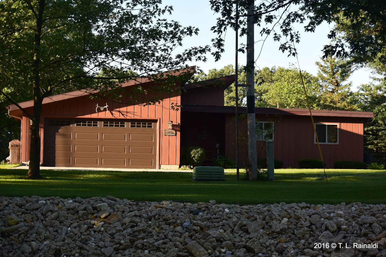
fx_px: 868
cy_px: 128
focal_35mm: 81
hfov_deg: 25.1
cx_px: 193
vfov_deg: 16.8
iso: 160
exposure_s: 1/250
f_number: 4
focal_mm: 30
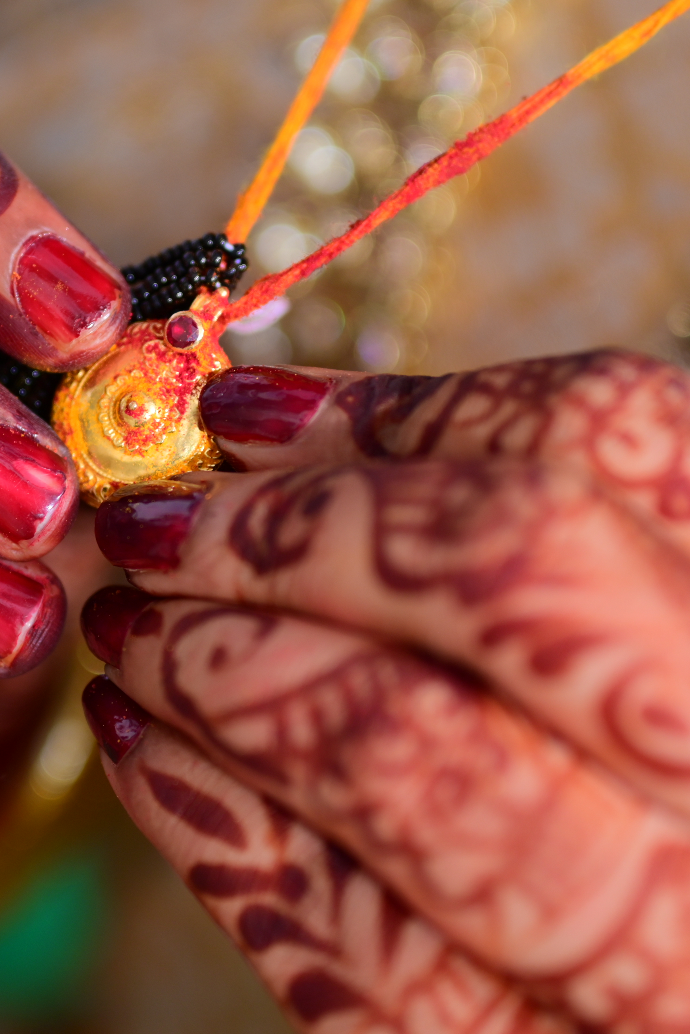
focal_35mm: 130
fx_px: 3737
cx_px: 174
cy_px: 450
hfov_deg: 10.5
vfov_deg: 15.8
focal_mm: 50
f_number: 1.8
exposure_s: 1/125
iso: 64
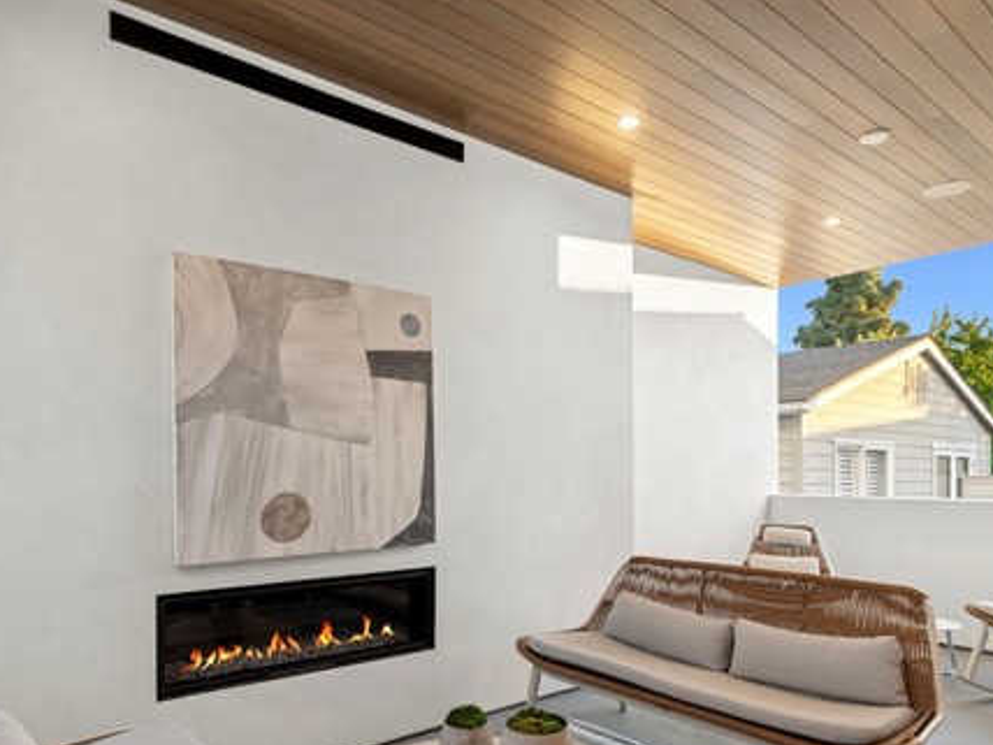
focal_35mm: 23
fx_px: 660
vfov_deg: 58.1
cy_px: 471
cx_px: 469
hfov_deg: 73.9
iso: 160
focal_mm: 16
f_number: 9
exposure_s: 1/25
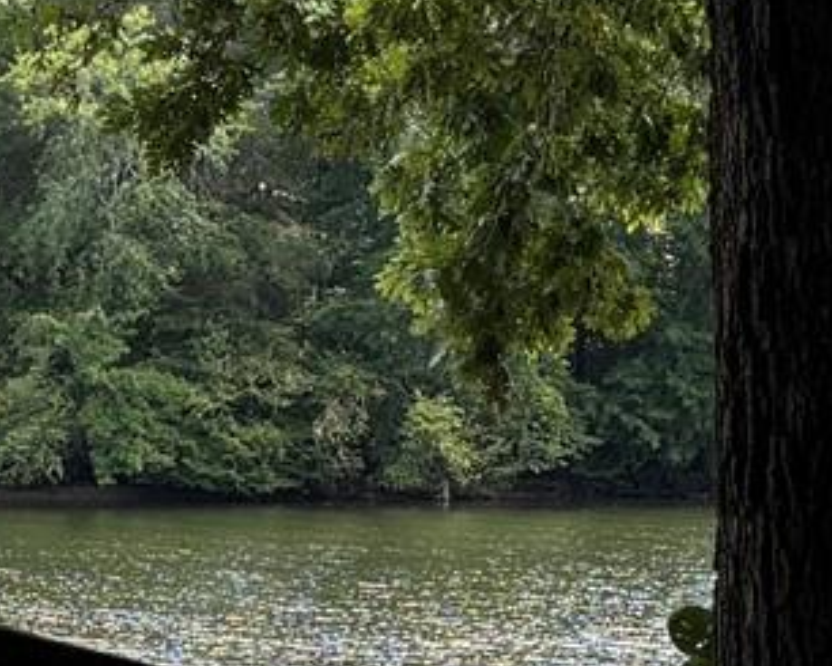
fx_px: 4187
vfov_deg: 9.1
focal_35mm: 170
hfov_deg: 11.3
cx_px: 313
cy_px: 527
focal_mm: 5.96
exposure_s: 1/742
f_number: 1.6
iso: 50
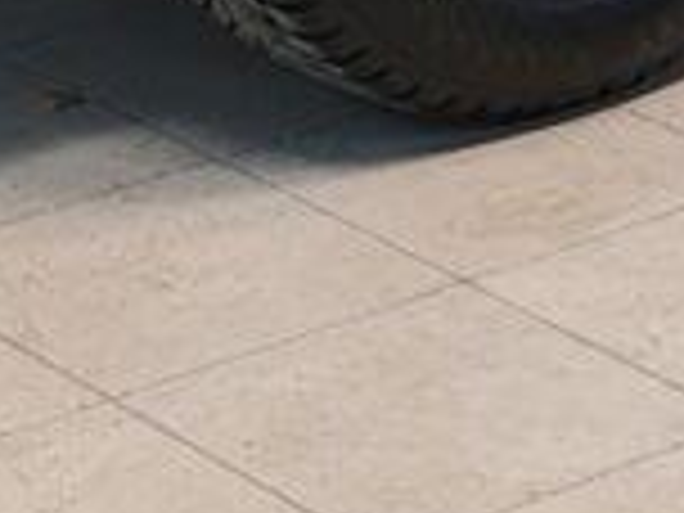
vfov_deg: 5.6
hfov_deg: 7.9
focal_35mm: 250
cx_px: 630
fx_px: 4940
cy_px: -1040
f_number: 1.6
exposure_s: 1/50
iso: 80
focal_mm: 5.4
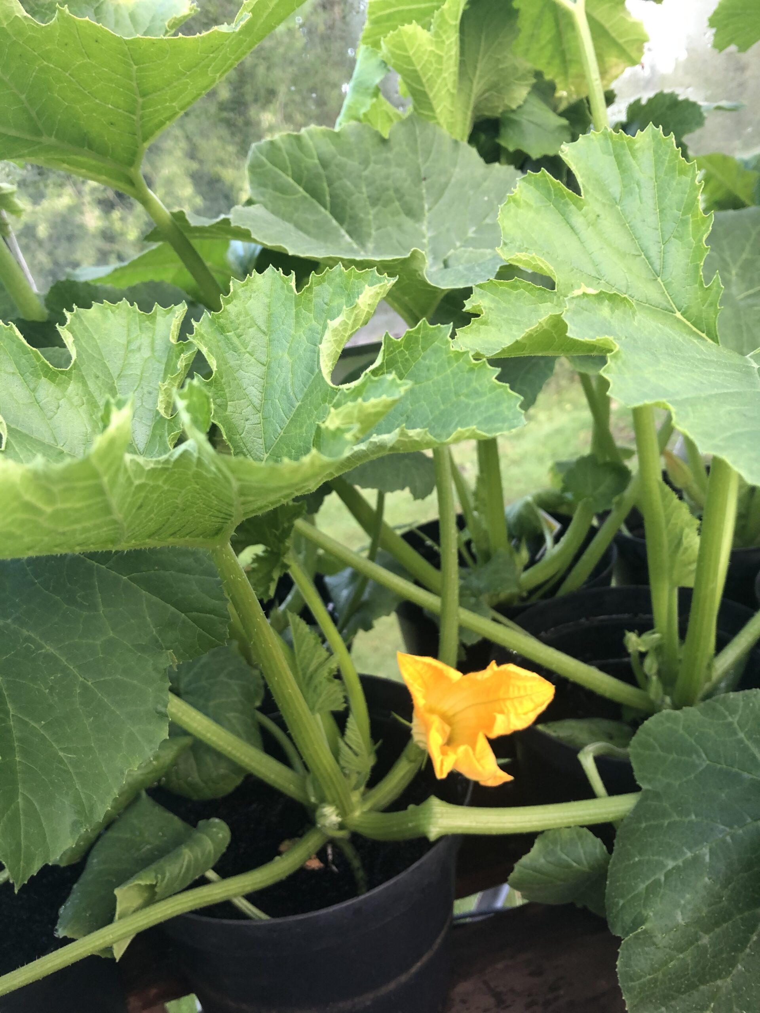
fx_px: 820
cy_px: 506
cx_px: 380
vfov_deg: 63.4
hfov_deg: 49.7
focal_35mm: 28
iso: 25
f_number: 1.8
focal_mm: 3.99
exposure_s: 1/40
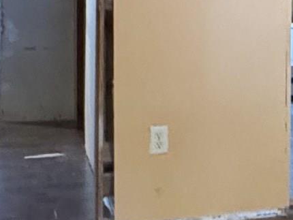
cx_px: 403
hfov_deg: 18.0
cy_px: 29
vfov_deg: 14.7
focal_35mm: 100
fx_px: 847
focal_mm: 2.22
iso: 1250
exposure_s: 1/60
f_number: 2.2
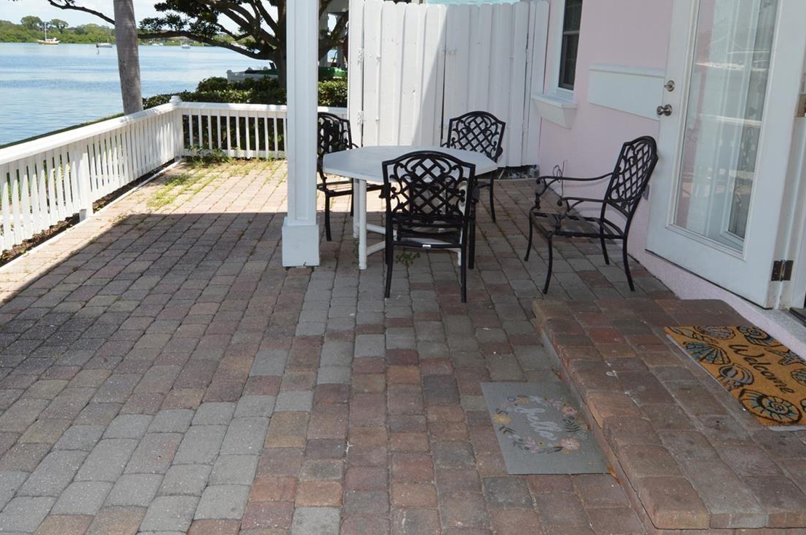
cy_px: 178
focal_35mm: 26
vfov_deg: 48.6
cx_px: 368
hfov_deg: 69.3
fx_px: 581
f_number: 6.3
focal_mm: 12
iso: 100
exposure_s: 1/200
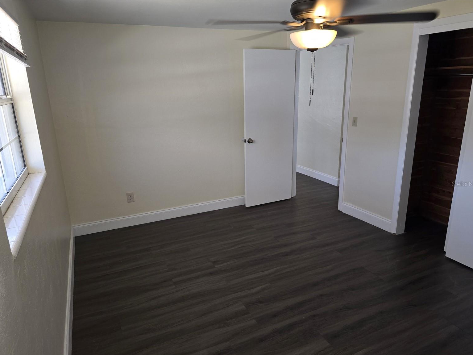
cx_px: 234
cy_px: 184
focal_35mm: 24
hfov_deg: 71.6
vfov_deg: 56.8
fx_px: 328
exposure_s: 1/60
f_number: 1.7
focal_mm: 6.3
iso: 64
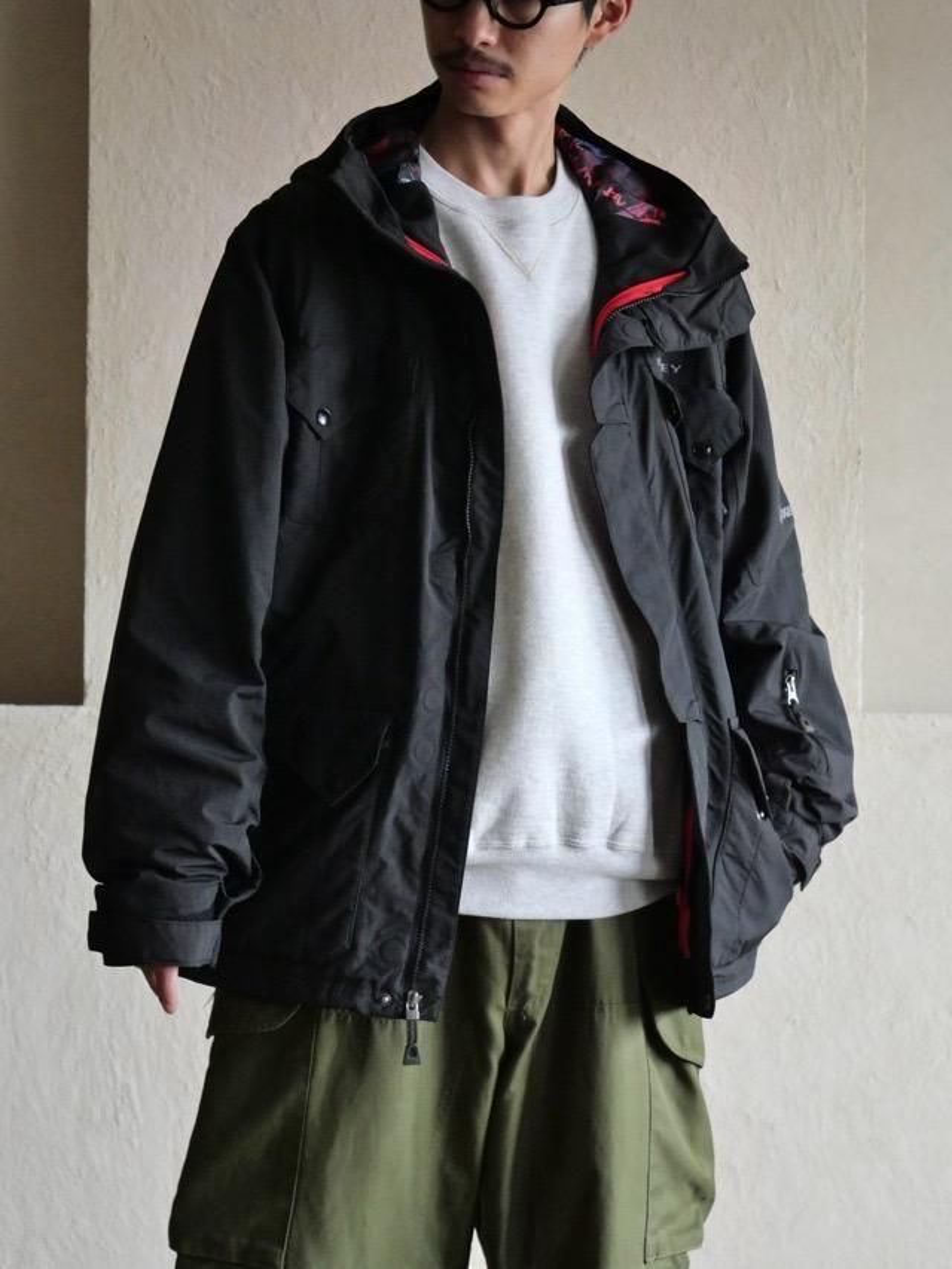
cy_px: 634
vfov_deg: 23.3
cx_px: 476
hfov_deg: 17.6
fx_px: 3079
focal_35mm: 84
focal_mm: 42
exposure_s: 1/100
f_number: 3.9
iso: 2500
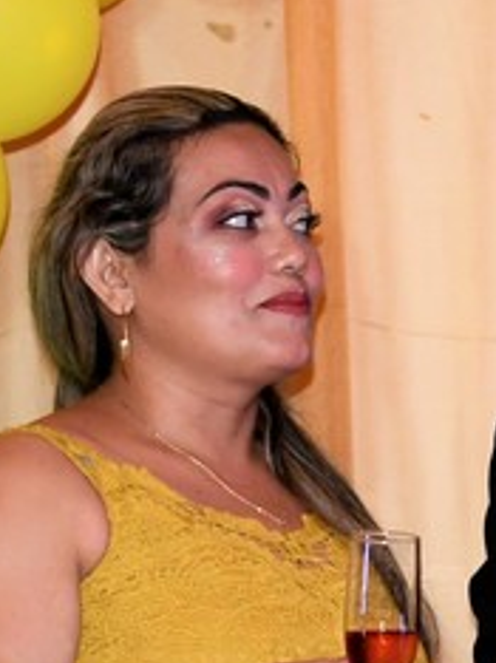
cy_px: 567
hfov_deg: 4.9
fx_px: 5665
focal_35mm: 296
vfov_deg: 6.7
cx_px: 941
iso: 640
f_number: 4.5
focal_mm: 40
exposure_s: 1/60
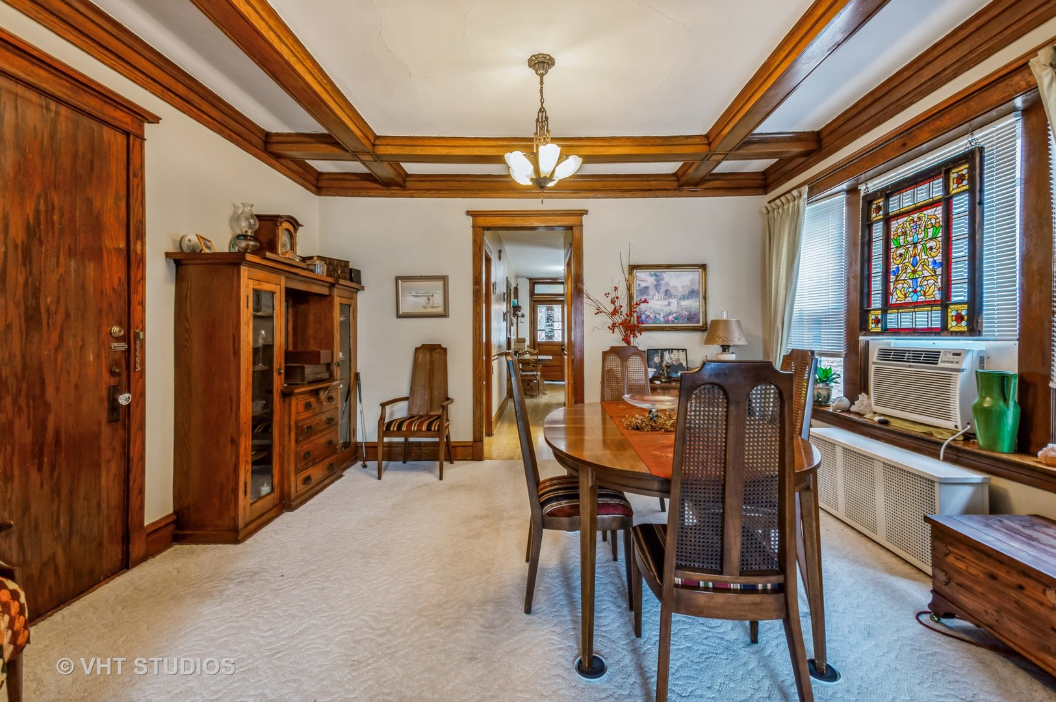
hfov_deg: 100.4
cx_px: 528
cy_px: 351
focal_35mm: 15
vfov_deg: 77.2
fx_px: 440
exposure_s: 1/2
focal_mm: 10
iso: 200
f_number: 11
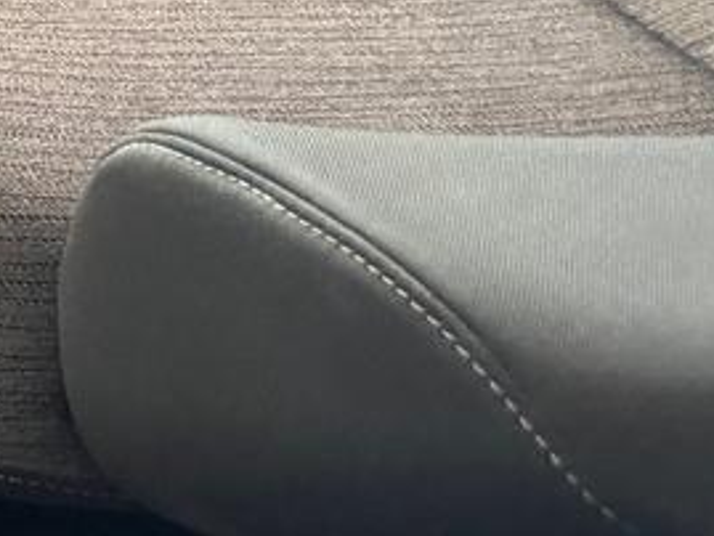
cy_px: -650
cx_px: -868
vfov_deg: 11.3
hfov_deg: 13.7
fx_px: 2352
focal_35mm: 114
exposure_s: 1/60
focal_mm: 6.76
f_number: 1.78
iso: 640
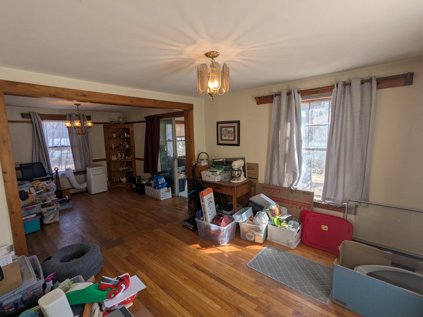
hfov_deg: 94.5
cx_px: 212
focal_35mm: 16
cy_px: 158
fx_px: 196
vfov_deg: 78.1
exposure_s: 1/185
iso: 48
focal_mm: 2.35
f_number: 2.2
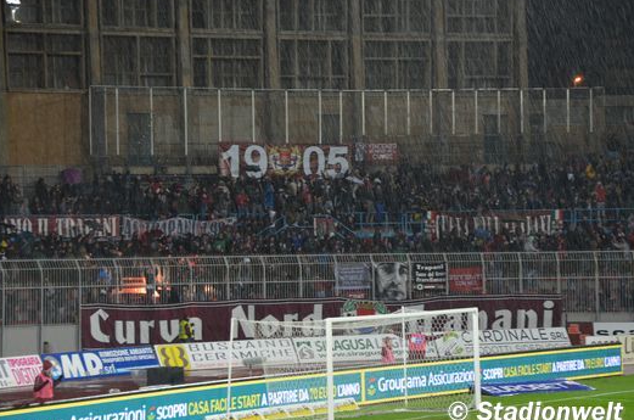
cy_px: 219
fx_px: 2654
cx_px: 310
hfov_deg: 13.6
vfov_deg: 9.0
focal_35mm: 151
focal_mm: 92
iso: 800
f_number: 5.6
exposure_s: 1/50
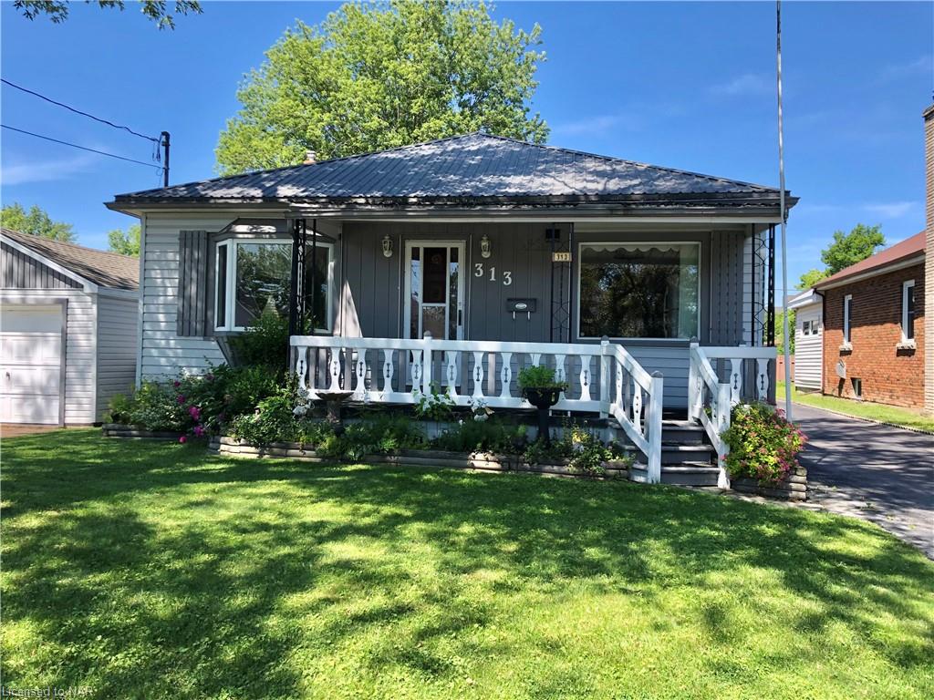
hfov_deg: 63.4
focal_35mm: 28
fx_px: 755
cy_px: 350
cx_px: 467
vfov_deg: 49.7
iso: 20
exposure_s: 1/623
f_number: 1.8
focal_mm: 4
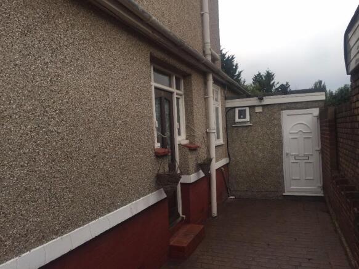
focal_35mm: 29
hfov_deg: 61.7
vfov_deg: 48.2
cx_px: 180
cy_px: 134
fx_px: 301
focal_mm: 4.15
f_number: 2.2
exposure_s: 1/775
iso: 32
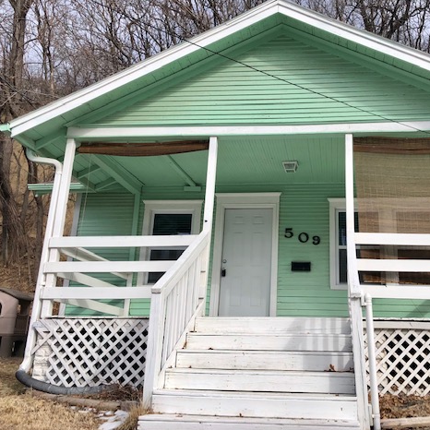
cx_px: 280
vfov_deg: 48.5
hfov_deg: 47.8
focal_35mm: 34
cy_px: 217
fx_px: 478
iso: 25
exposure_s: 1/2525
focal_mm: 4
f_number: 1.8
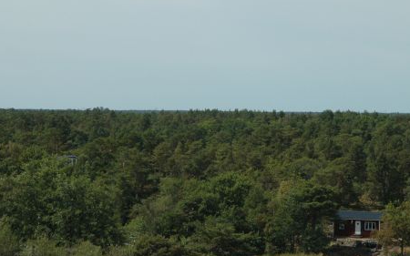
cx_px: 246
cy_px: 133
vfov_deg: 8.6
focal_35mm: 152
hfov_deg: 13.8
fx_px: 1698
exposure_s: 1/640
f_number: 13
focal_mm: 70
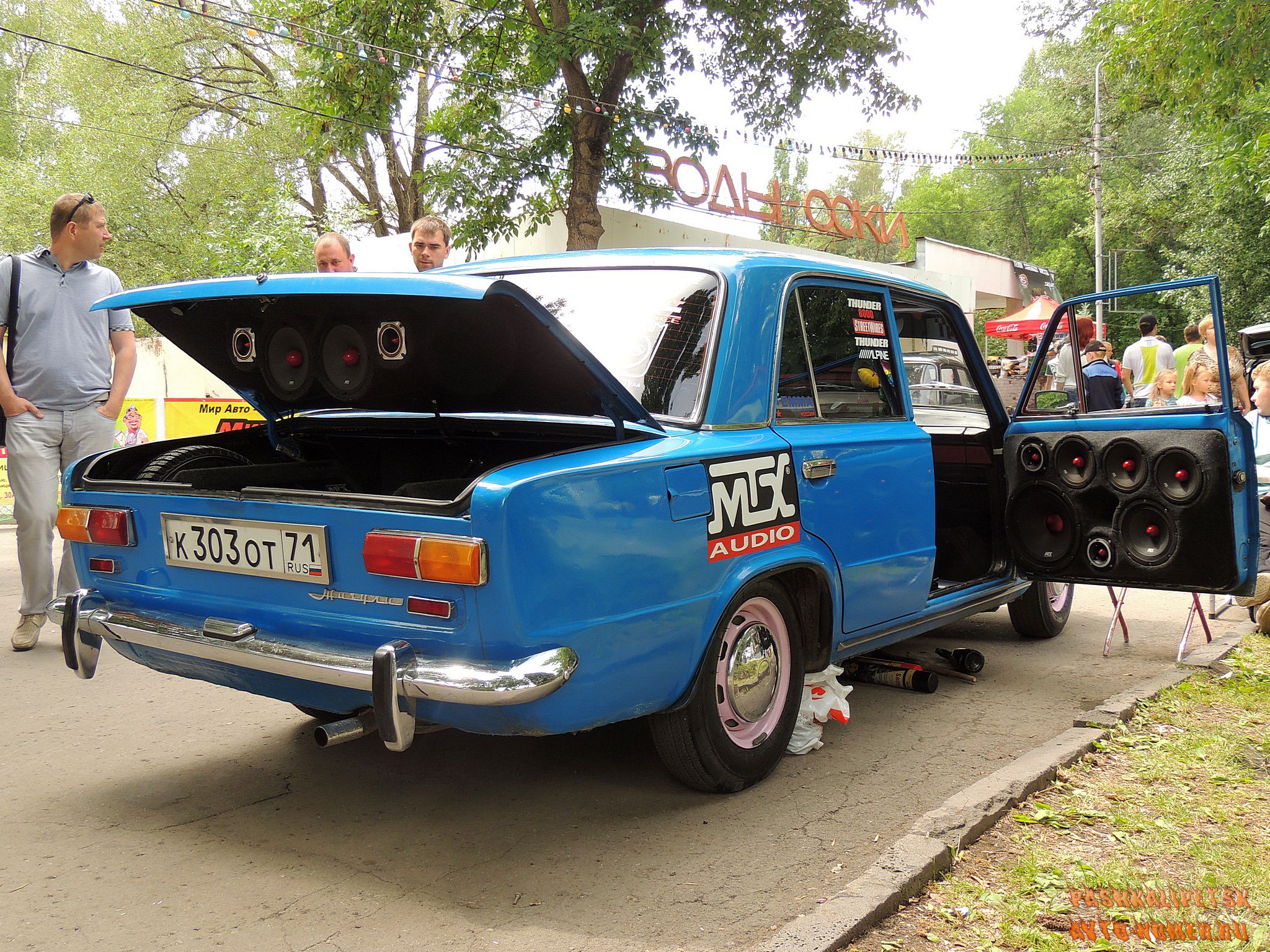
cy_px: 476
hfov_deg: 52.6
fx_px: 1284
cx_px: 635
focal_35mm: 35
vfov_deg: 40.7
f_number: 3.3
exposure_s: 1/100
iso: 100
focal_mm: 6.2
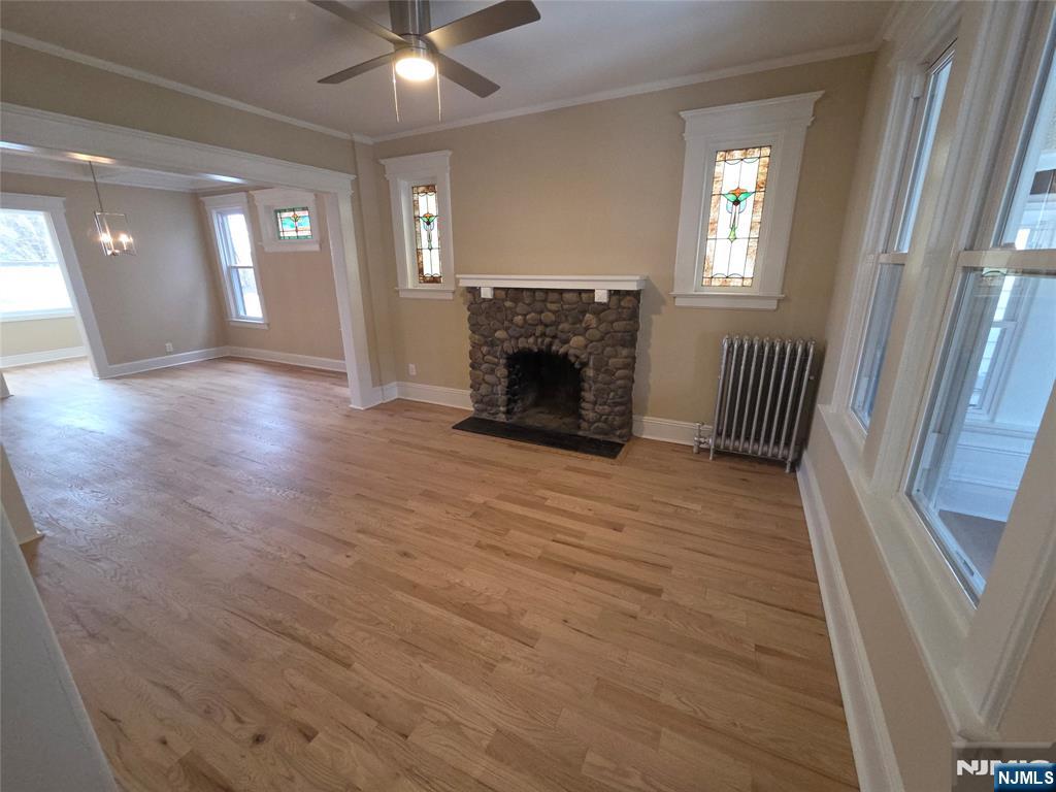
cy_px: 396
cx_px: 528
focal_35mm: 13
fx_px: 397
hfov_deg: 106.2
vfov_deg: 89.9
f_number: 2.2
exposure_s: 1/60
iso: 200
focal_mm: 2.2
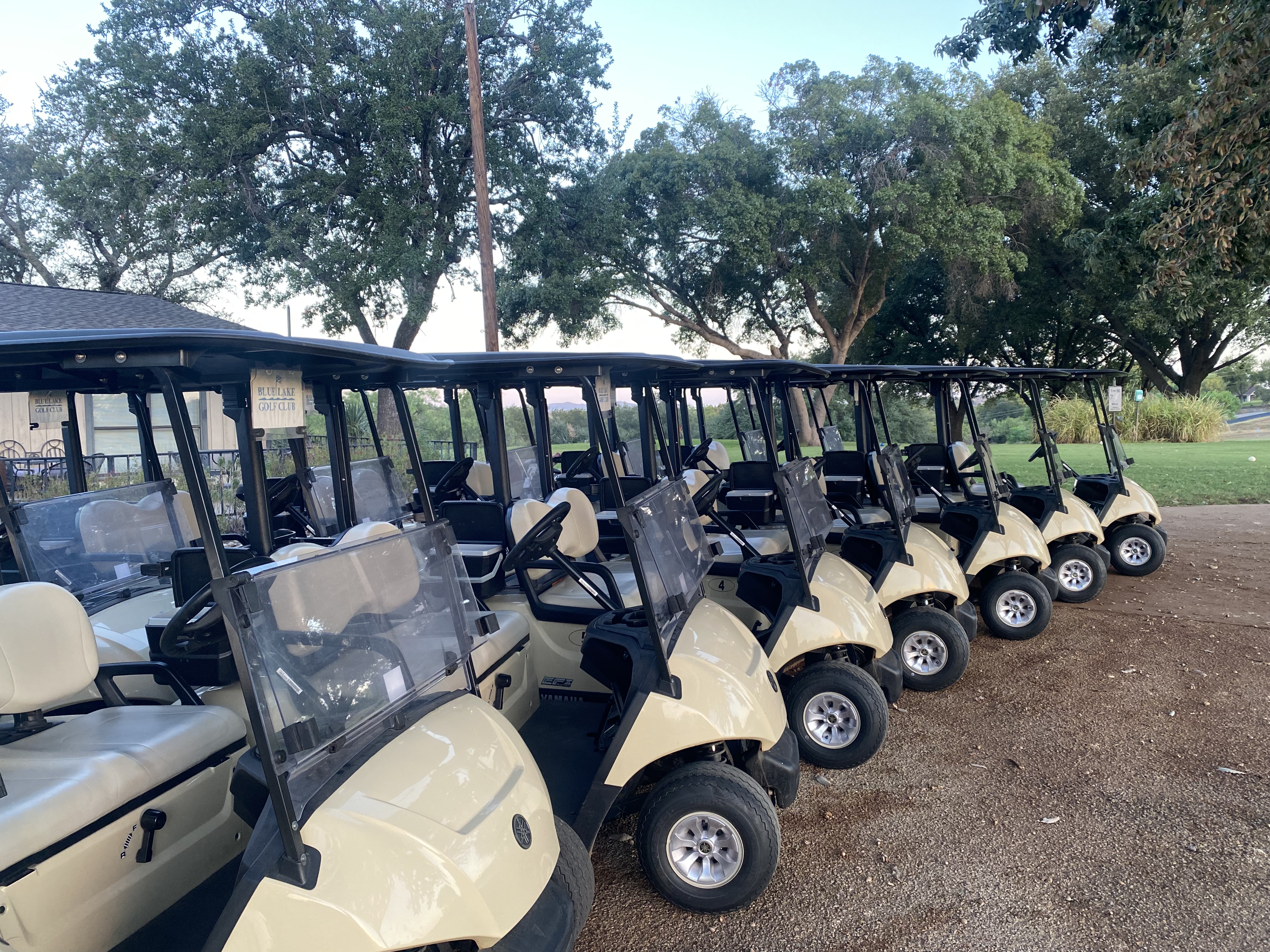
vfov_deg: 53.1
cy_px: 476
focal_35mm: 26
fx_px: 954
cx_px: 635
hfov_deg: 67.3
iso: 125
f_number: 1.8
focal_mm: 4.25
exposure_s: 1/108
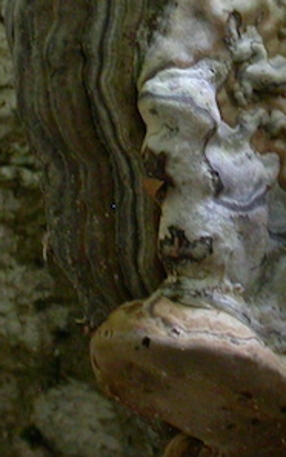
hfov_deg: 4.8
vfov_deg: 7.6
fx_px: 3437
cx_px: 326
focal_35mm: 276
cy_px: -38
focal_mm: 17.8
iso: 200
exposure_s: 1/23.9
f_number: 4.1
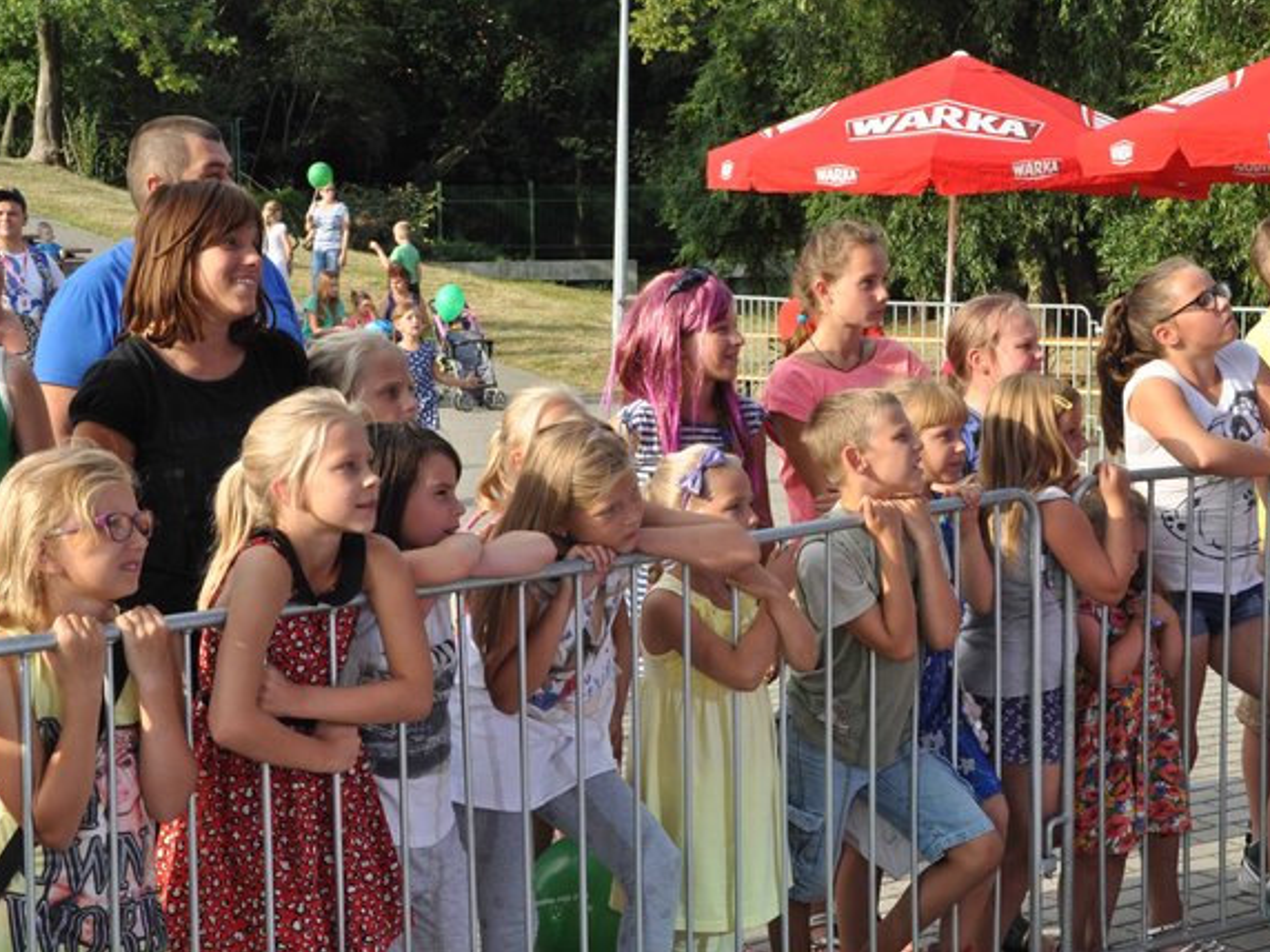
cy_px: 475
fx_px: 2642
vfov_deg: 20.4
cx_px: 657
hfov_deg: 27.0
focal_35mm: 72
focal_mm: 44
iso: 640
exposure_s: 1/200
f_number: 18
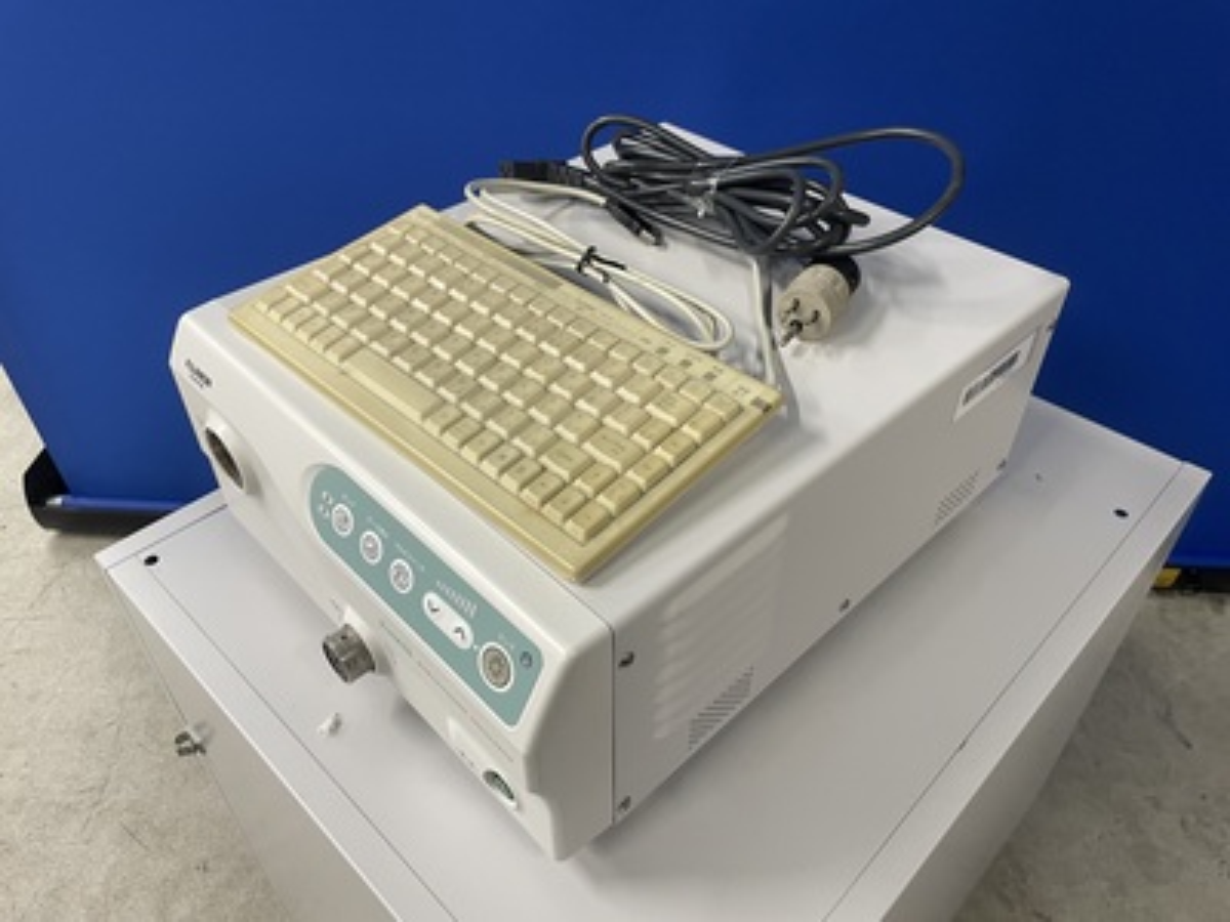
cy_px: 461
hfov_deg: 67.3
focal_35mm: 26
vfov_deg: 53.1
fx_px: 924
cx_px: 615
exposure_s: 1/60
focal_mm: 4.2
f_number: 1.6
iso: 100
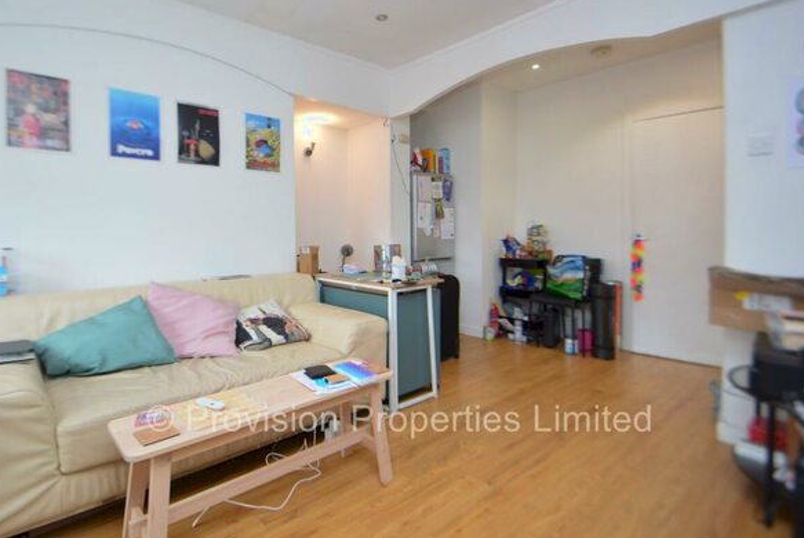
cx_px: 399
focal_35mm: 18
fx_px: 402
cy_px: 251
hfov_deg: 89.9
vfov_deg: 67.4
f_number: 4
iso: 720
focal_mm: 10
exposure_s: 1/60
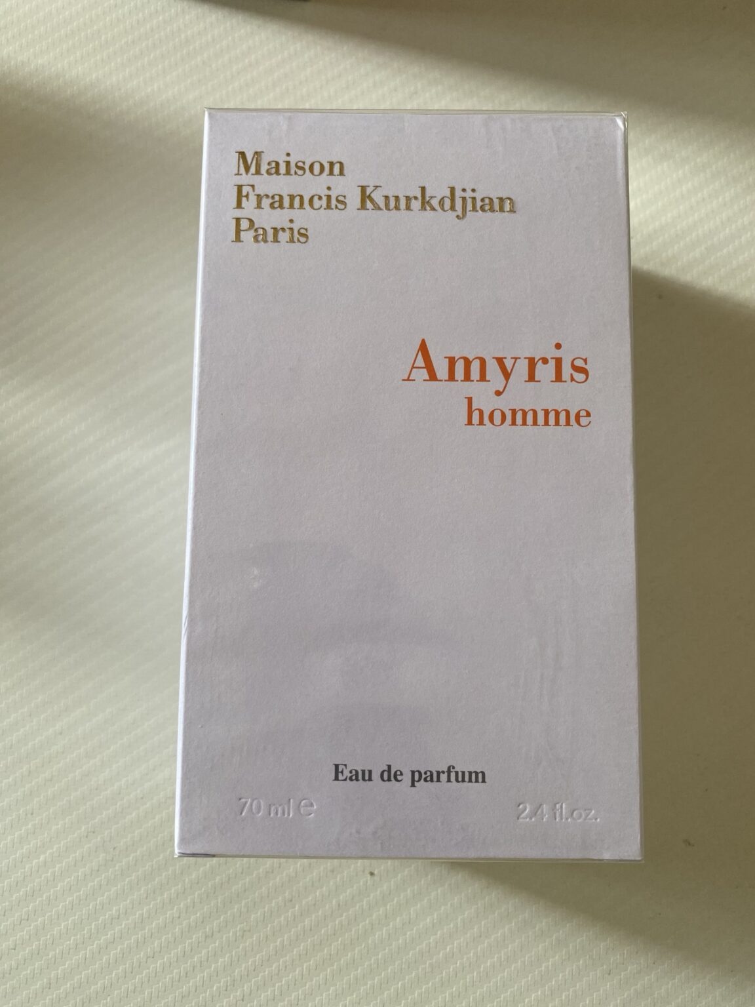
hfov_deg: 53.1
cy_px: 504
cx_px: 378
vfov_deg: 67.3
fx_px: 756
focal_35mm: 26
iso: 125
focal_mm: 4.25
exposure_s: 1/103
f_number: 1.8
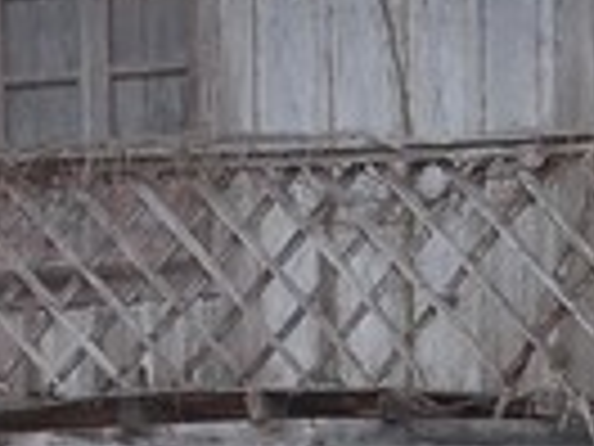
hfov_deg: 6.7
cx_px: 396
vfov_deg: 5.0
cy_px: 685
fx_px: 5062
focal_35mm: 295
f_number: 3.6
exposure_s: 1/160
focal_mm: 7.2
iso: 80
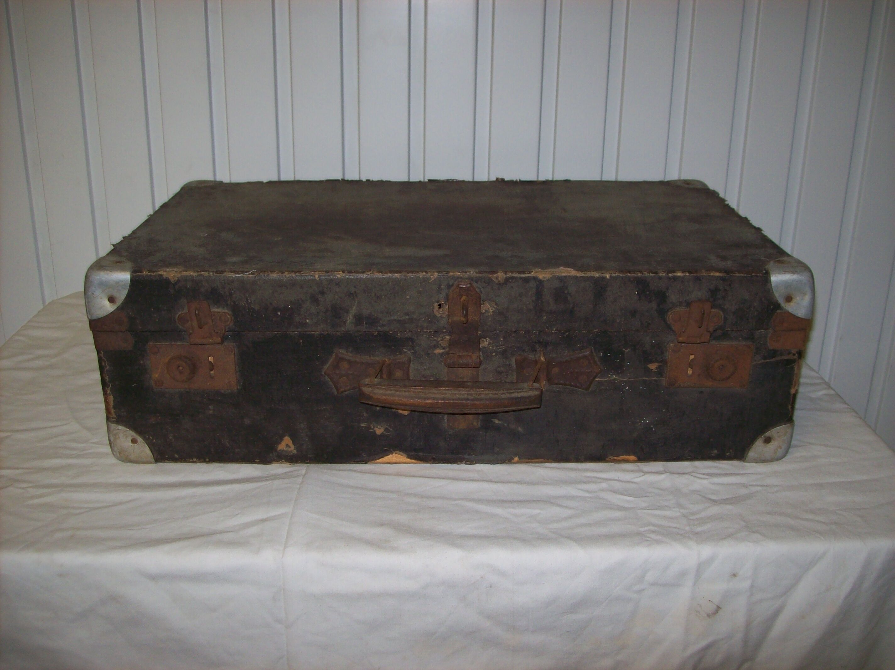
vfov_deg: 39.6
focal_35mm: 36
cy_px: 335
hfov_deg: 51.4
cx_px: 448
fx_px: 930
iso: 80
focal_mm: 6
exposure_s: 1/64
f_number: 2.7
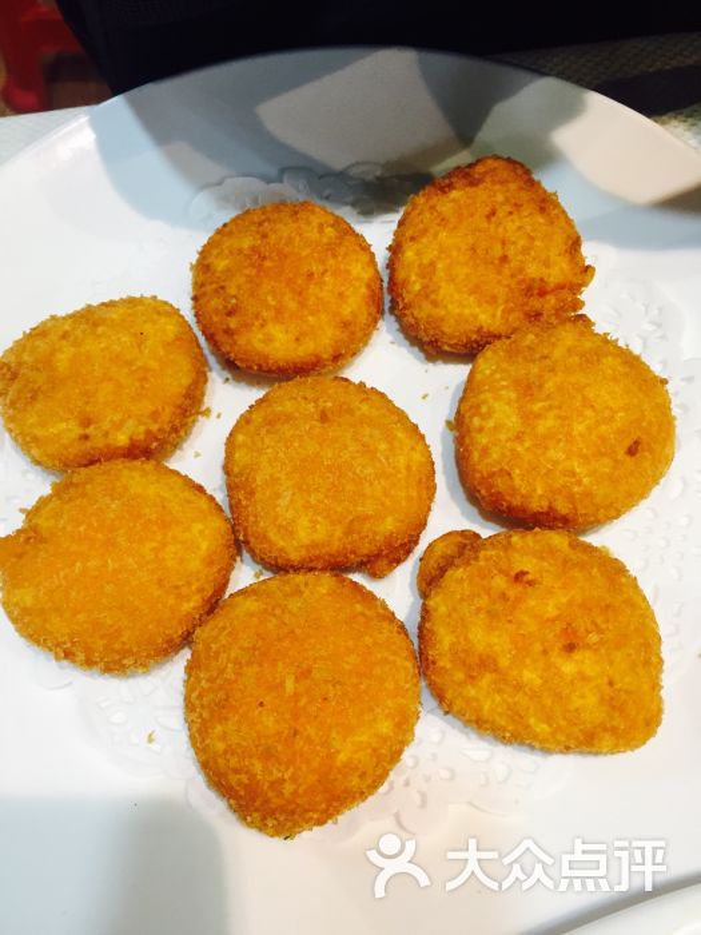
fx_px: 783
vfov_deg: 61.7
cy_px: 468
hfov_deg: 48.2
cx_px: 350
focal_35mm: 29
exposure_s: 1/33
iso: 64
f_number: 2.2
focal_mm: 4.15
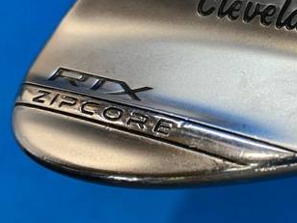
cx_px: 277
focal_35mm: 54
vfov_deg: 27.0
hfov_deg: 33.4
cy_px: 94
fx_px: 463
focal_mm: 4.25
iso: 80
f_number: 1.8
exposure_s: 1/120
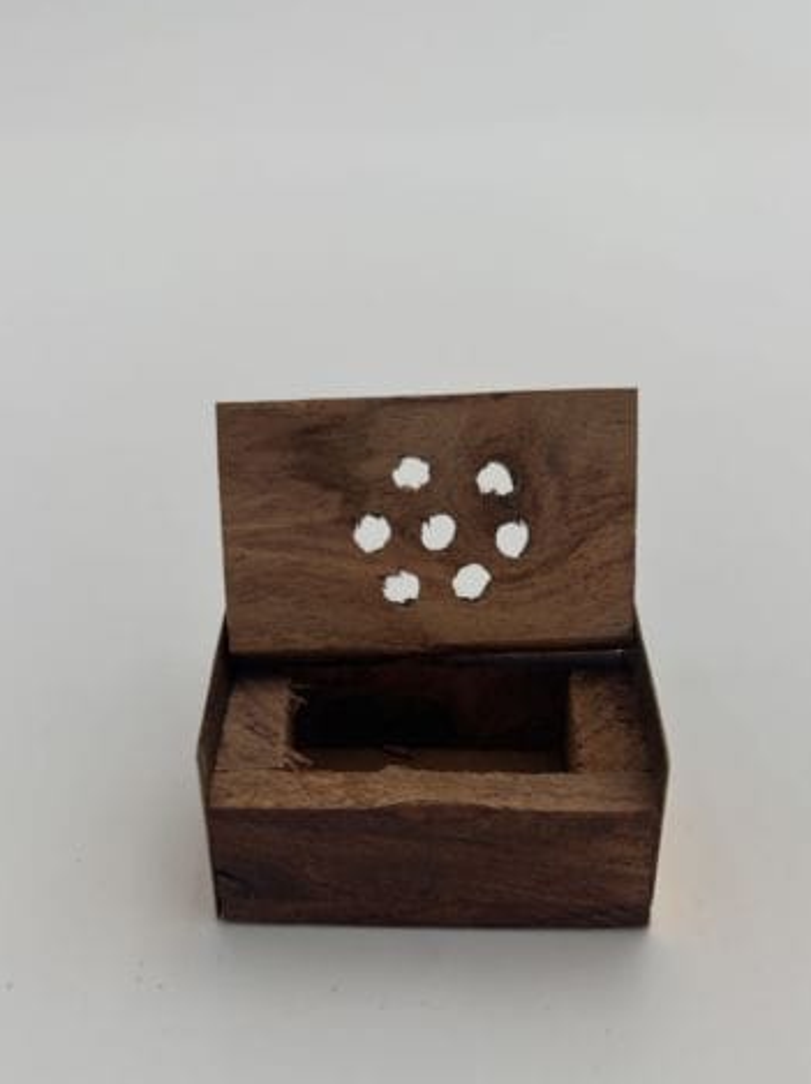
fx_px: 1157
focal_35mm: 37
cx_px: 407
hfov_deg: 38.6
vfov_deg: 49.6
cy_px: 690
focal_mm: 5.7
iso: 50
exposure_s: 1/853
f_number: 1.5
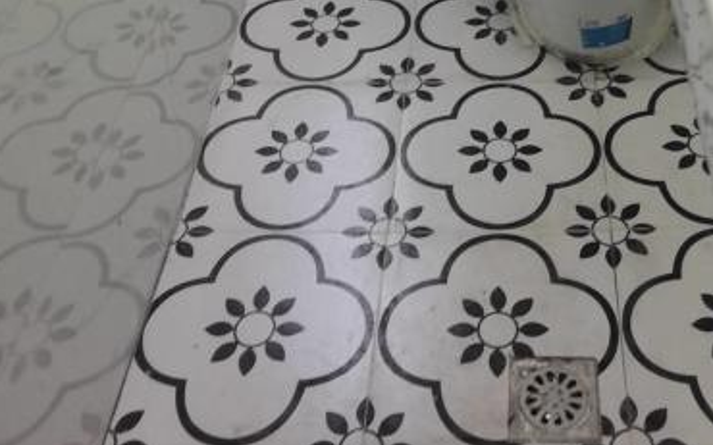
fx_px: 1068
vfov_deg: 16.2
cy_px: -517
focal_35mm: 55
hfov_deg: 36.5
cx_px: 484
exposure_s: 1/50
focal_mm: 4.4
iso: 125
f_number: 1.8
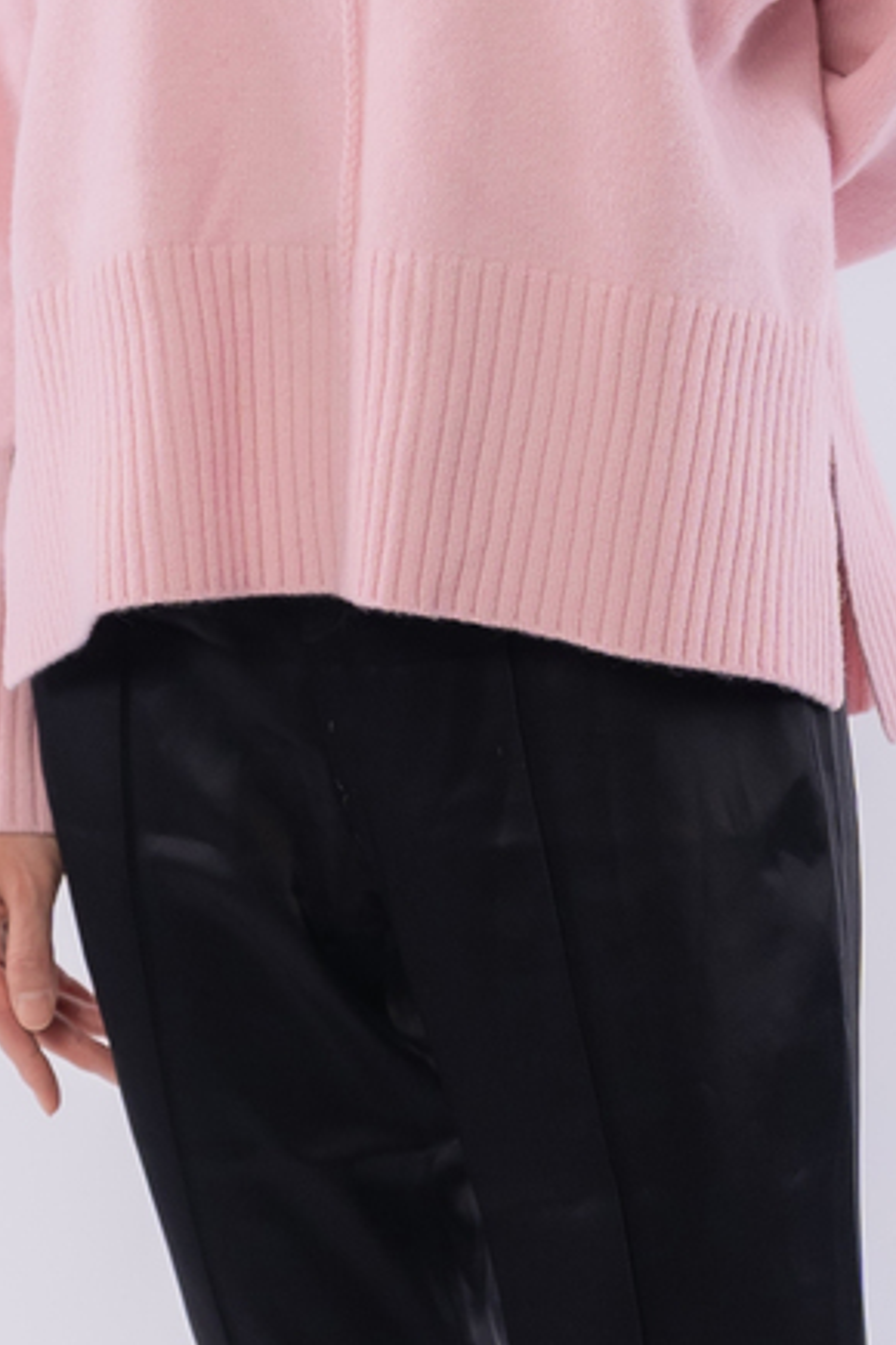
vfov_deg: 8.0
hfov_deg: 5.4
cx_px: 491
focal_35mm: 256
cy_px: 634
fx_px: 9557
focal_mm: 58
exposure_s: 1/125
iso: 250
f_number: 2.5
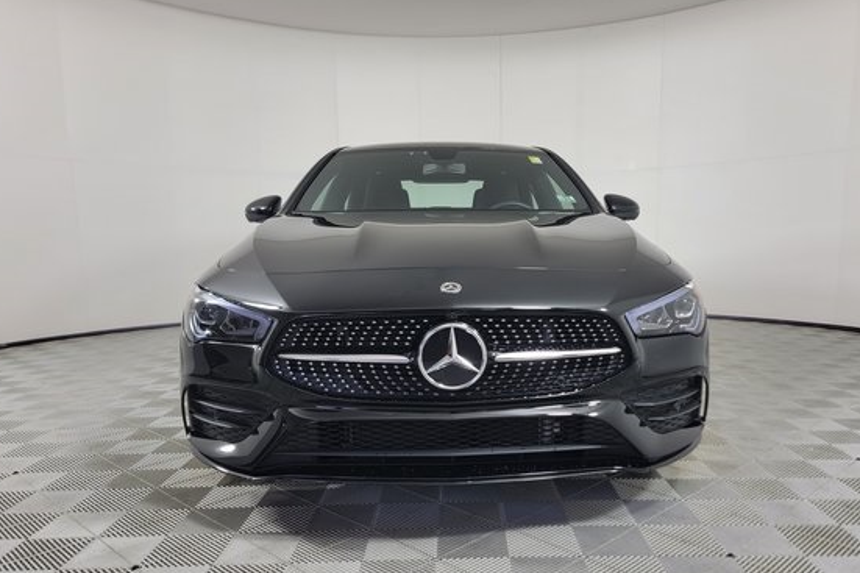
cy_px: 340
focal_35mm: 29
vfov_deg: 44.7
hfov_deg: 63.6
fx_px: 693
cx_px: 451
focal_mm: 6.7
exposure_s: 1/120
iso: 40
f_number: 1.8
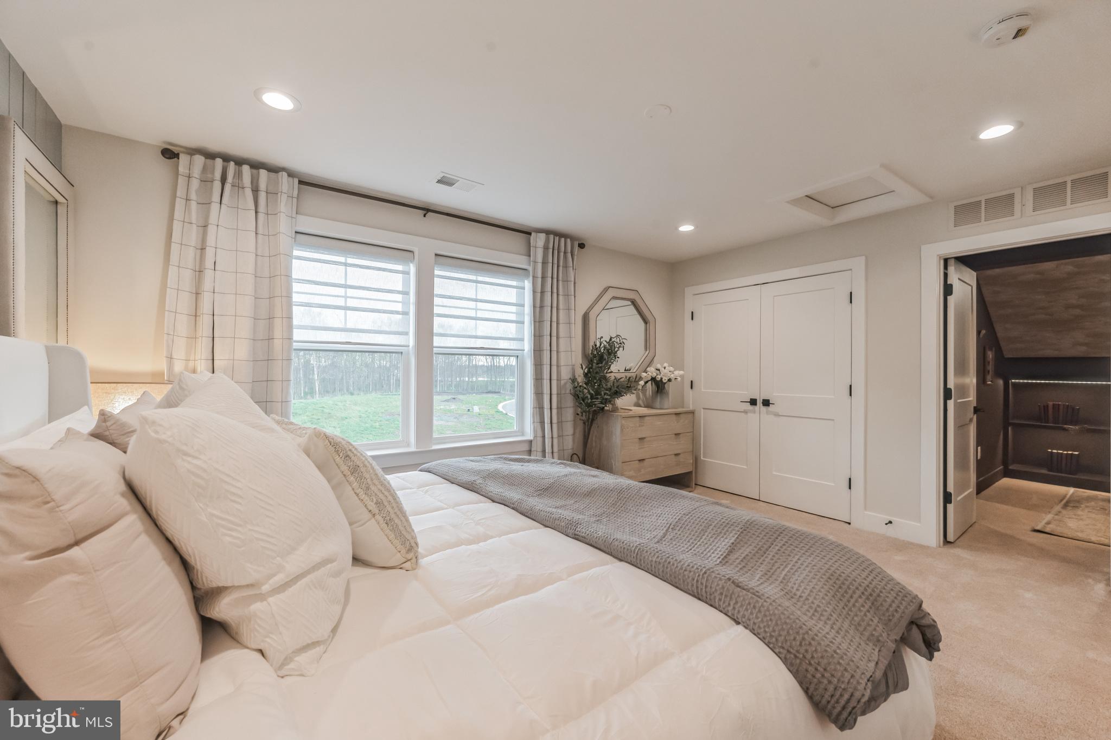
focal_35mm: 14
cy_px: 370
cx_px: 556
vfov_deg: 81.2
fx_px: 432
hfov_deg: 104.3
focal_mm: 14
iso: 800
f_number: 8
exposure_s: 1/60
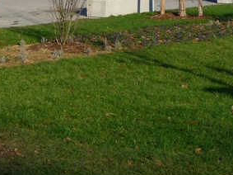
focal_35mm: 163
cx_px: -150
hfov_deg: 11.5
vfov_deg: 8.9
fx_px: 1097
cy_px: -80
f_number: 4.1
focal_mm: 7.6
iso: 100
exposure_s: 1/640
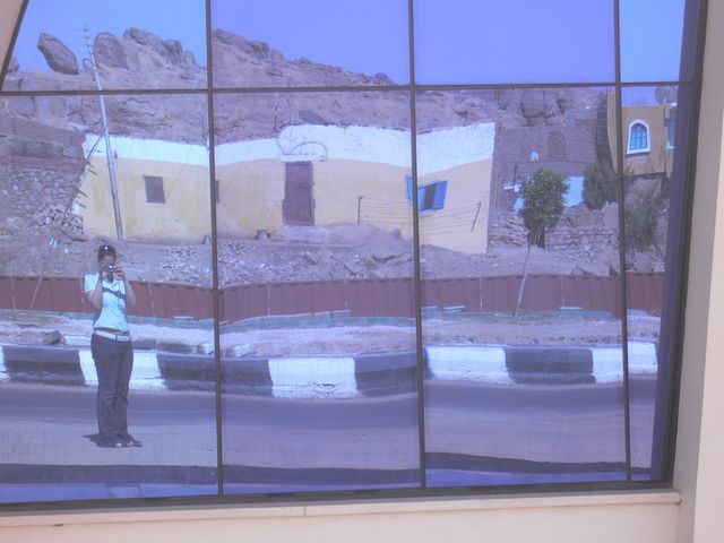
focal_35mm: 105
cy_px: 272
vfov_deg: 14.1
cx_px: 362
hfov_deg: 18.7
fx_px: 2196
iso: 80
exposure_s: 1/100
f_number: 5
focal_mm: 17.4
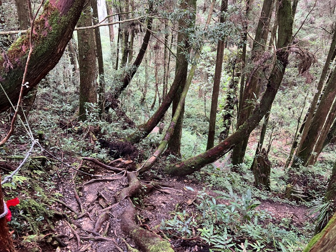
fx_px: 262
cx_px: 168
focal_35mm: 27
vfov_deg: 51.4
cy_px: 123
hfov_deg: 65.3
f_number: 1.5
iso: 250
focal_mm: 5.7
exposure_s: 1/60
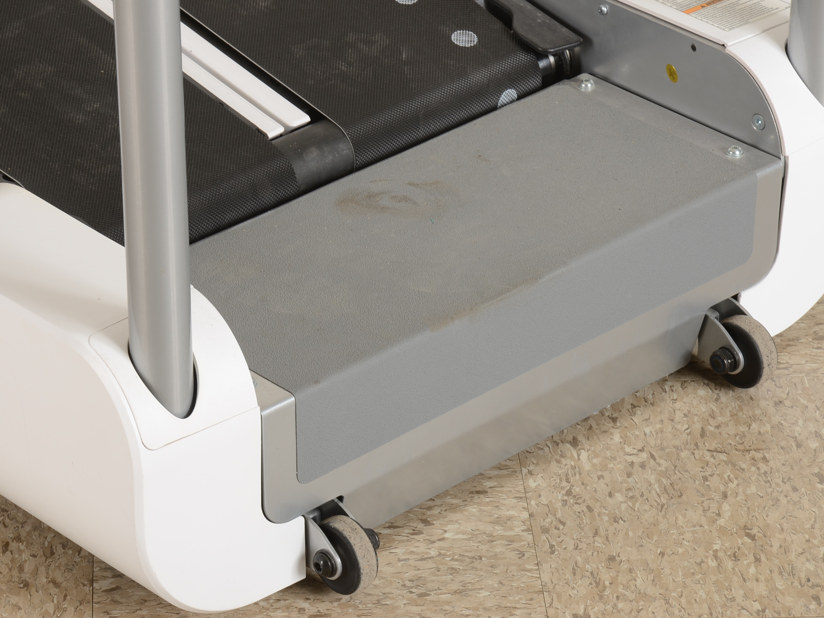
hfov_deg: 11.5
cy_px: 309
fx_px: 4083
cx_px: 375
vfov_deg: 8.7
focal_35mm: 172
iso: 125
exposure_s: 1/125
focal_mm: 105
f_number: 13
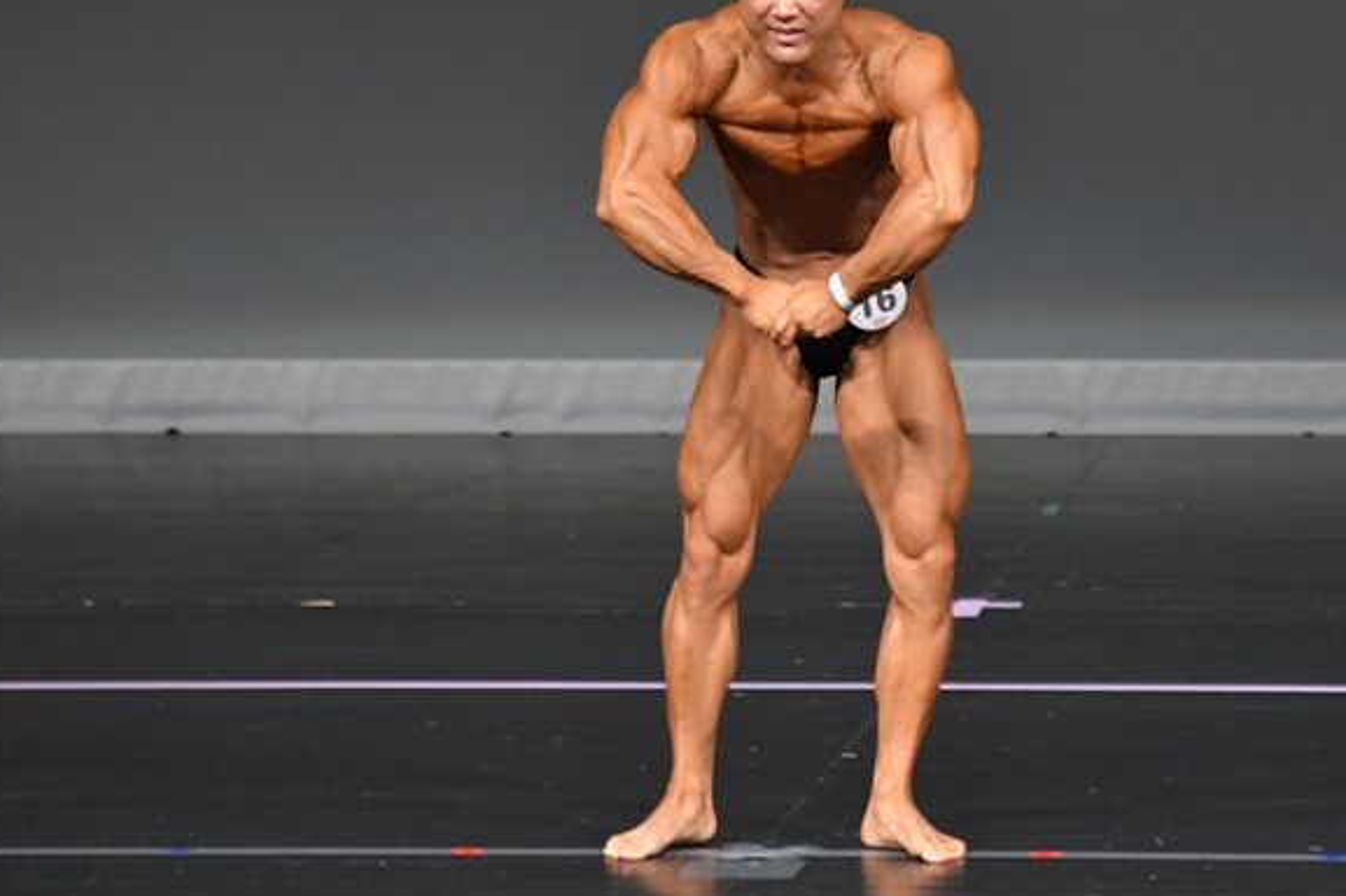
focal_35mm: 504
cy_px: 315
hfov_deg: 4.1
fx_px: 18832
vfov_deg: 2.7
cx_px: 869
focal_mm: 250
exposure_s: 1/400
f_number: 5.6
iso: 4000
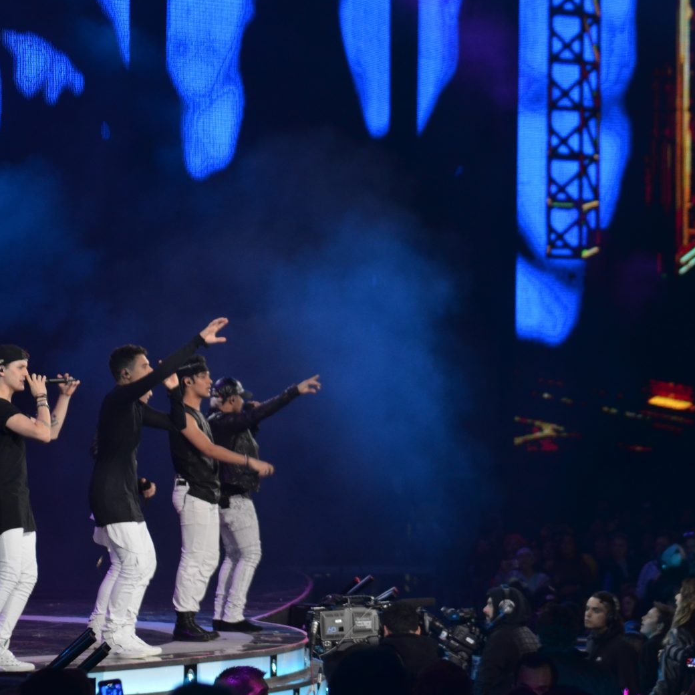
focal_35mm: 188
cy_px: 371
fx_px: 4267
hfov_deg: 9.3
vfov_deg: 9.3
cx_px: 448
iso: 800
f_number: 4.2
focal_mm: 75
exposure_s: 1/125
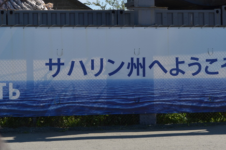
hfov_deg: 18.7
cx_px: 119
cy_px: 56
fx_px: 687
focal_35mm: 110
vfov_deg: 12.4
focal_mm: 55
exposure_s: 1/250
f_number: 8
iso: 100
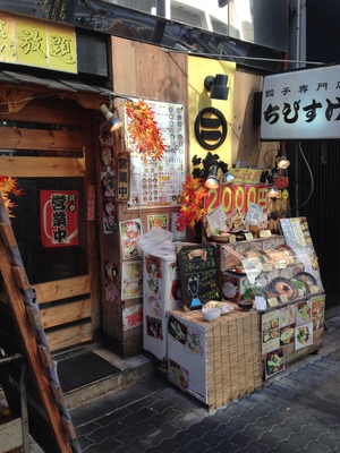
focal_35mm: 33
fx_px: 432
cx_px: 170
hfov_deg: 42.9
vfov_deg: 55.4
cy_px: 226
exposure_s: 1/224
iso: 50
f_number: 2.4
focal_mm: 4.12
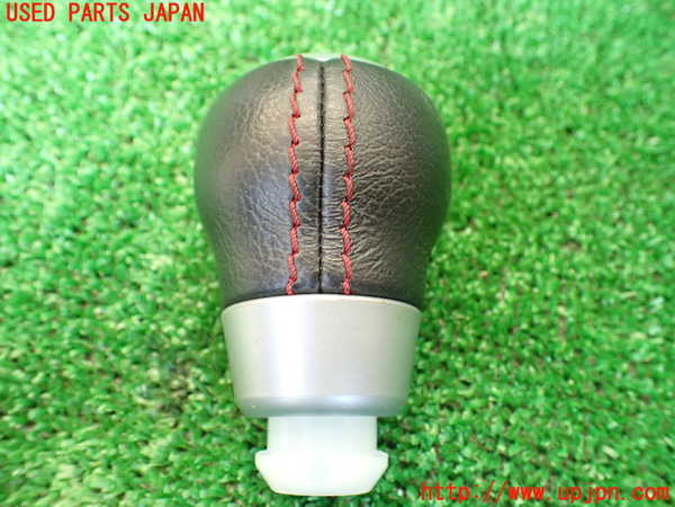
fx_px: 585
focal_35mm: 30
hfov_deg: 60.0
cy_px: 254
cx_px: 338
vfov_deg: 46.8
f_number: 2.3
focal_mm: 5.4
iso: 800
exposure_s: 1/100
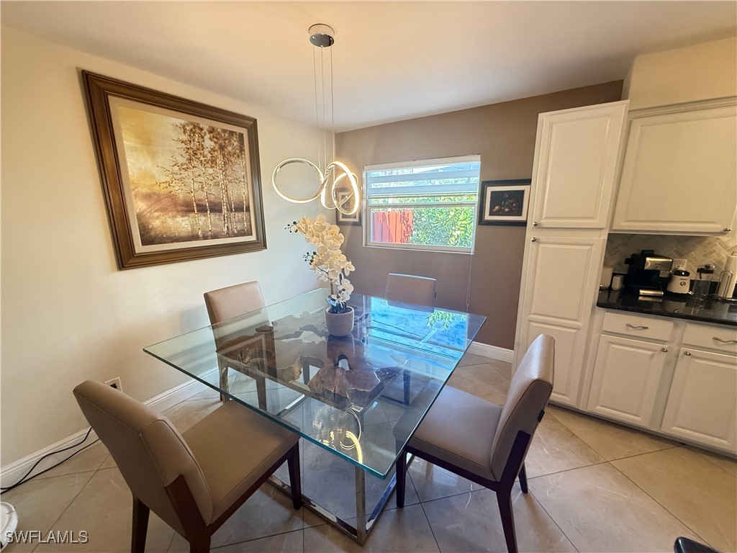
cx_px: 368
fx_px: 298
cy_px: 276
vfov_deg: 85.7
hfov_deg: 102.1
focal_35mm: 14
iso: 500
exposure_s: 1/120
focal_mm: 2.22
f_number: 2.2
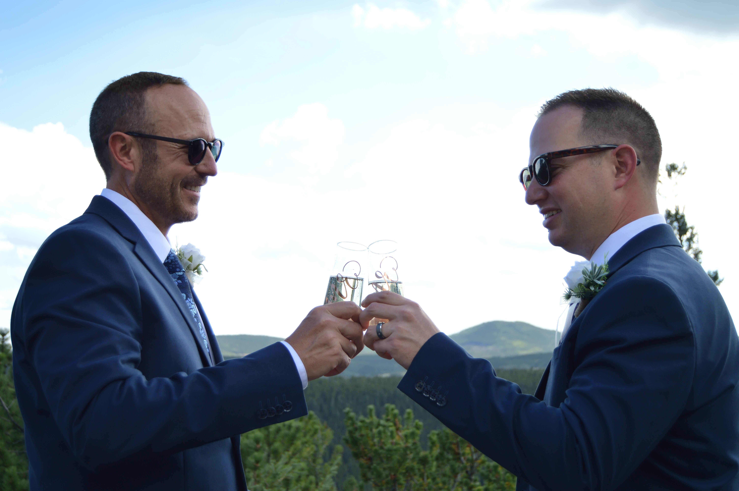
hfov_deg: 43.6
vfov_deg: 29.8
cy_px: 246
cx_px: 370
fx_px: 923
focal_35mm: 45
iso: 100
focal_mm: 30
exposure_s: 1/250
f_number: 4.2
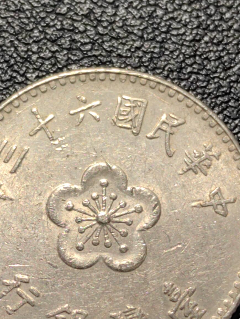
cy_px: 226
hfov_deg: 11.5
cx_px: 94
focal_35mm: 129
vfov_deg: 15.2
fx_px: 1192
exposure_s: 1/108
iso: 50
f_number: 2
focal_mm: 5.75
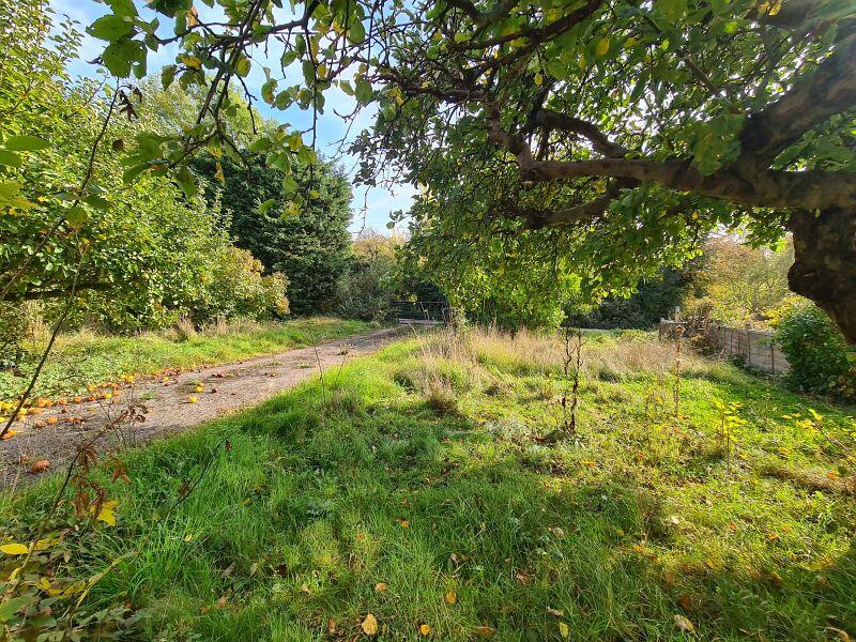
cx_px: 428
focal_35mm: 13
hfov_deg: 106.2
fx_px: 321
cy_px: 321
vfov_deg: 89.9
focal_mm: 2.2
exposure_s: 1/464
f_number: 2.2
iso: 50
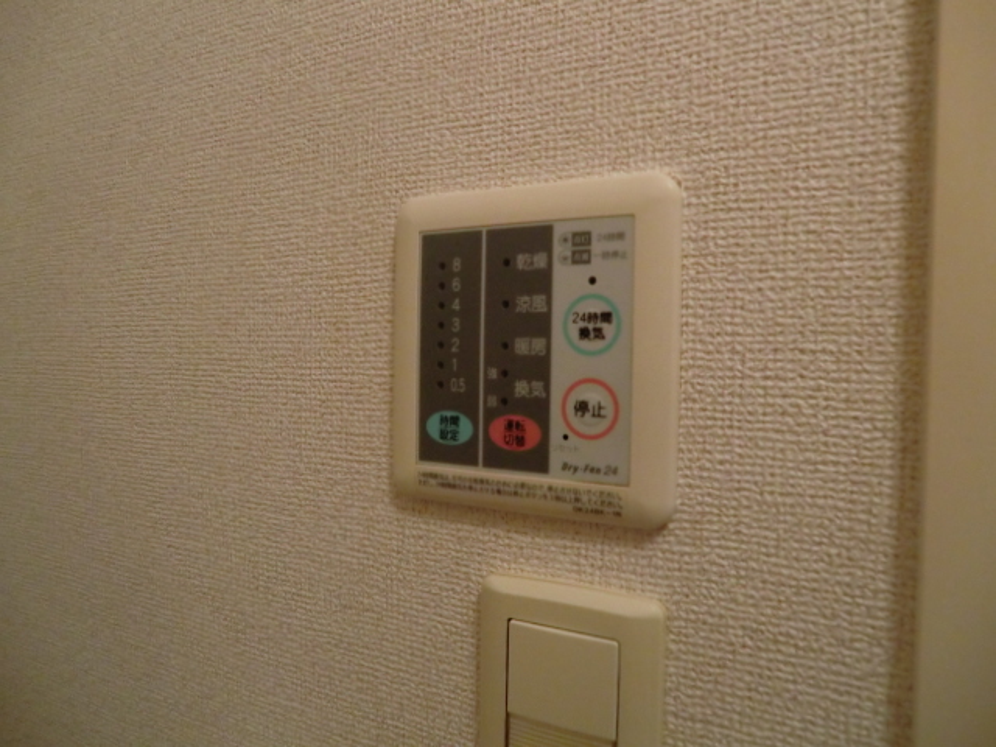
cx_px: 498
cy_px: 374
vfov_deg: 56.8
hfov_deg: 71.6
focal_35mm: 24
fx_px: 691
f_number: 3.2
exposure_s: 1/60
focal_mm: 4.3
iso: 320
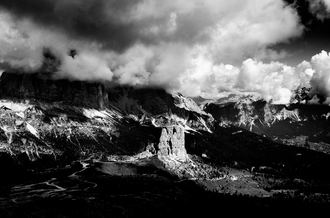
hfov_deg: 54.5
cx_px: 165
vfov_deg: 37.7
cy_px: 109
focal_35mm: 35
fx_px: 320
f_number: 6.3
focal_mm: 18.3
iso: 100
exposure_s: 1/500
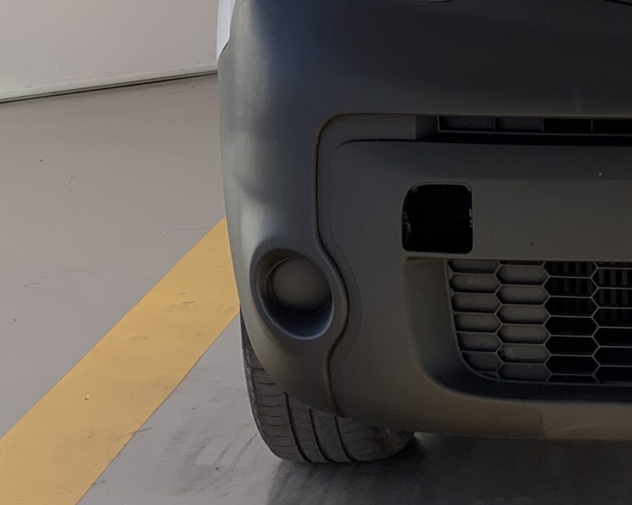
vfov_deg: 10.2
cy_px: -67
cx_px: 863
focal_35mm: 149
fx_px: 2788
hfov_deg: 12.5
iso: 16
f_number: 2.4
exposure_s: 1/100
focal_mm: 6
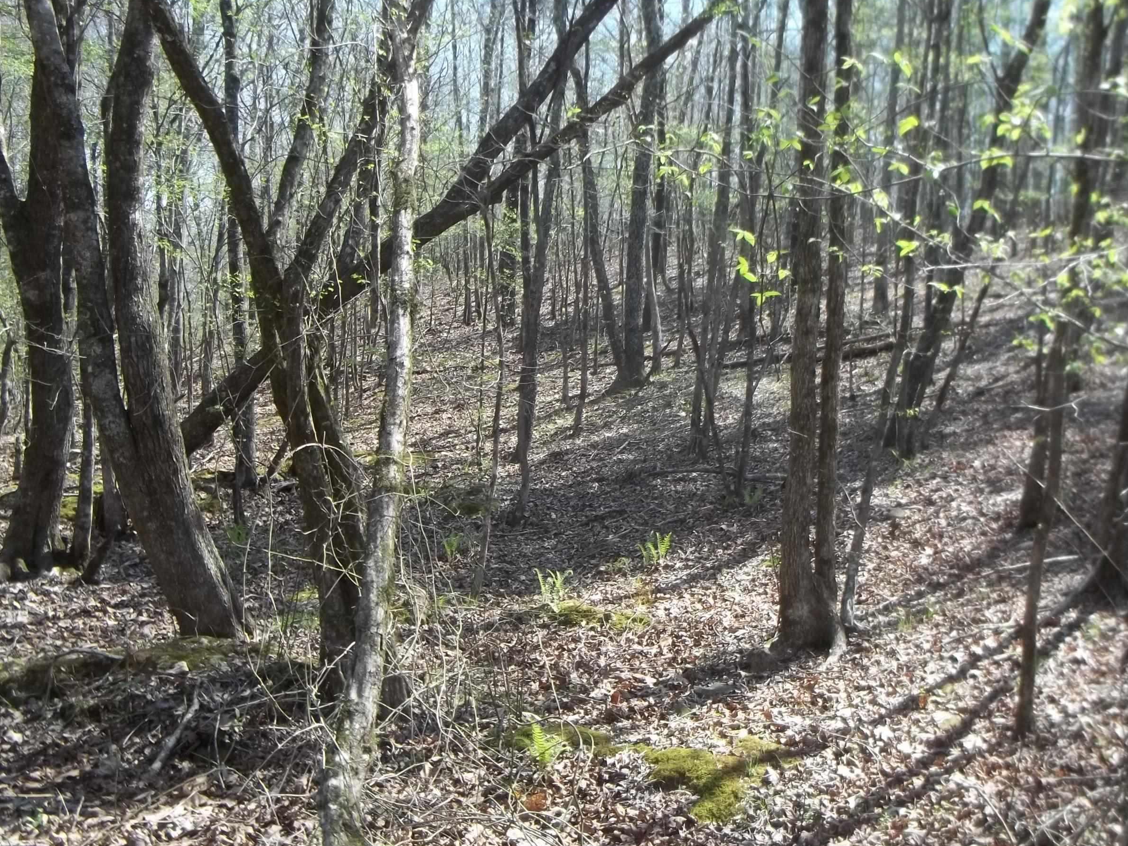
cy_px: 423
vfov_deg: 36.0
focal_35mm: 40
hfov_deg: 46.8
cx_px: 600
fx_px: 1303
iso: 64
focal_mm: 5.9
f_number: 3.3
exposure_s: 1/200
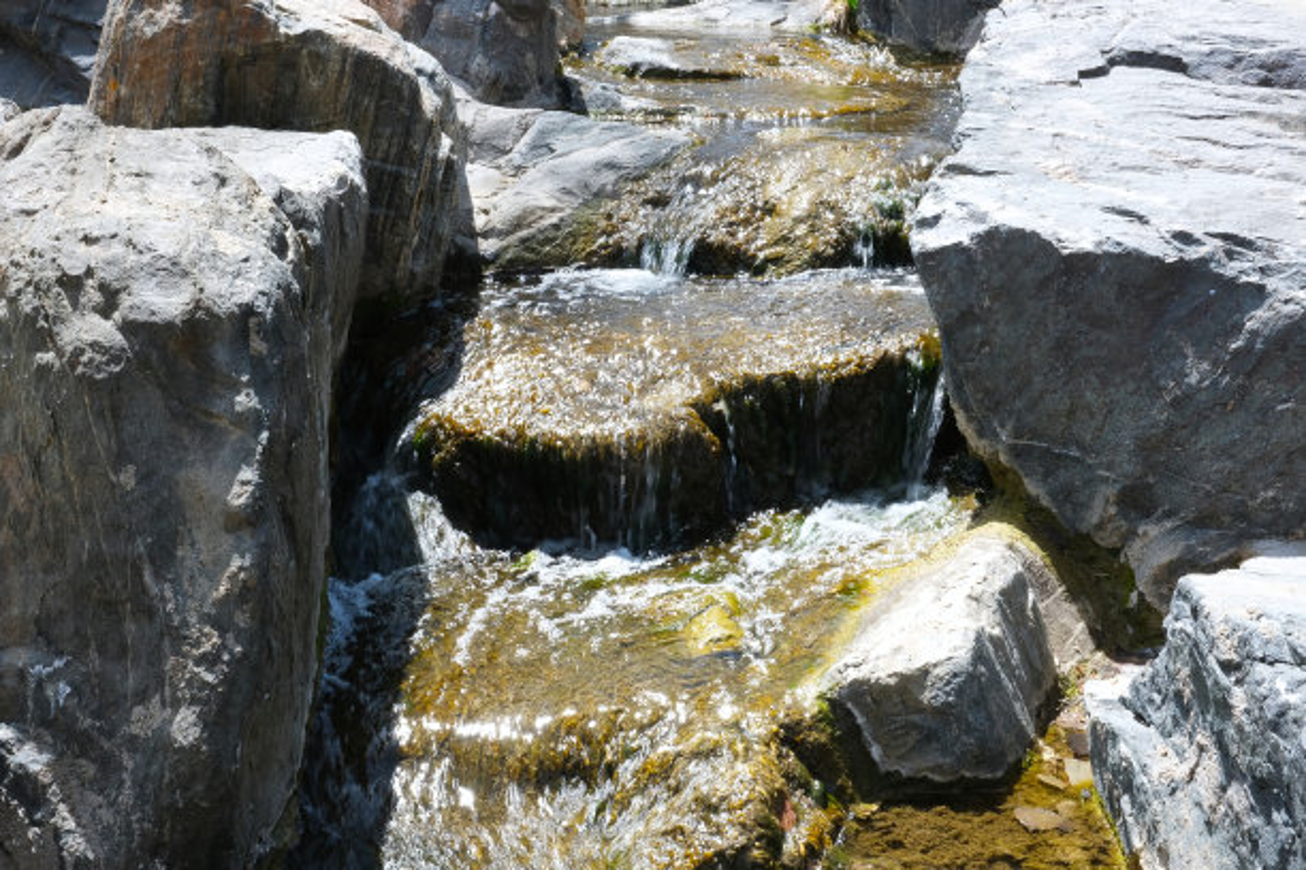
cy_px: 435
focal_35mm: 47
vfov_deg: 28.6
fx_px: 1705
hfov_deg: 41.9
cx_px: 653
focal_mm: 31.5
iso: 500
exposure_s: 1/45
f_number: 22
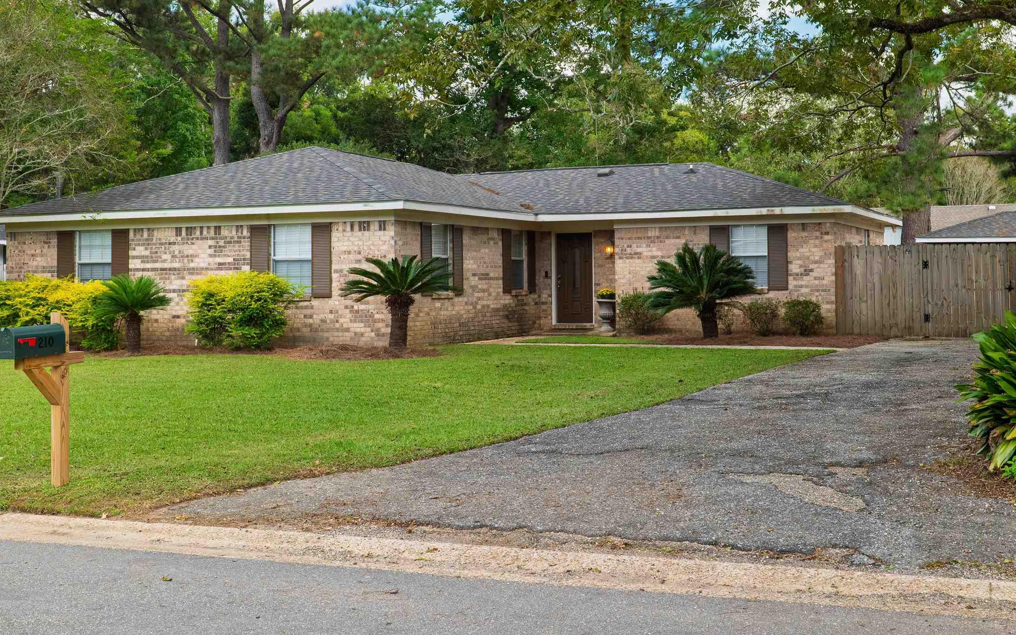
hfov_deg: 41.0
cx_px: 579
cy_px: 218
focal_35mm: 49
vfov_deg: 26.2
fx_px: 1357
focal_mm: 35
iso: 640
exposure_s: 1/60
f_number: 8
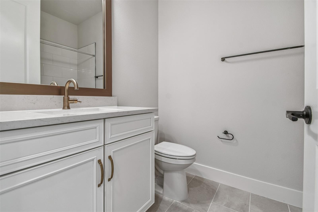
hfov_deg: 100.4
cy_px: 106
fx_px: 132
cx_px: 159
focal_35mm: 15
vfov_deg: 77.3
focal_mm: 10
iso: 100
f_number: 7.1
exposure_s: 1/10
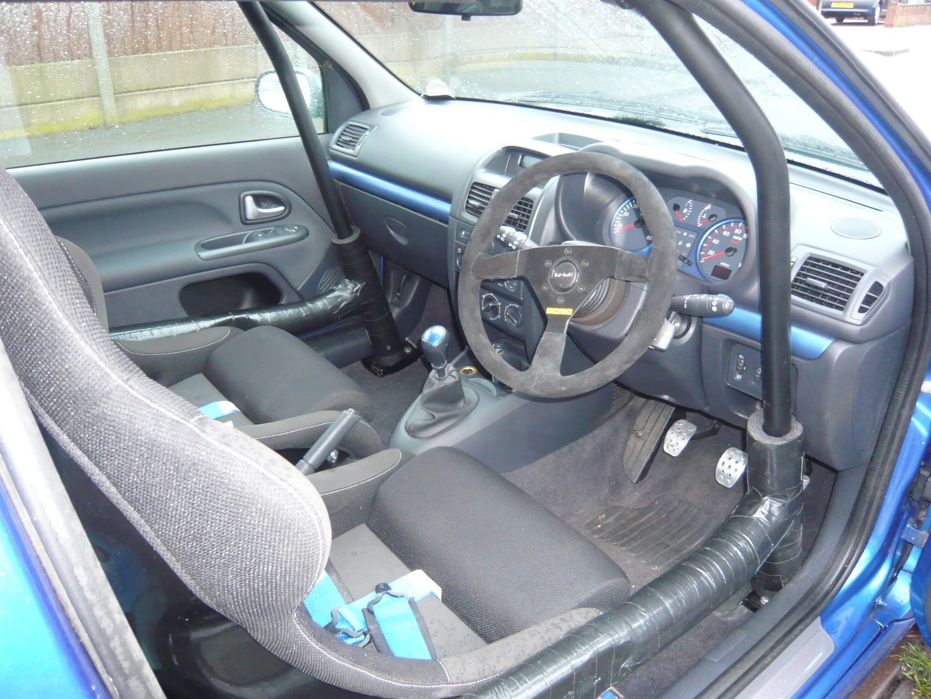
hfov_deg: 63.4
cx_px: 466
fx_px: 753
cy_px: 350
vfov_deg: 49.7
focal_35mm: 28
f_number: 2.8
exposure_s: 1/8
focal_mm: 4.6
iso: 320
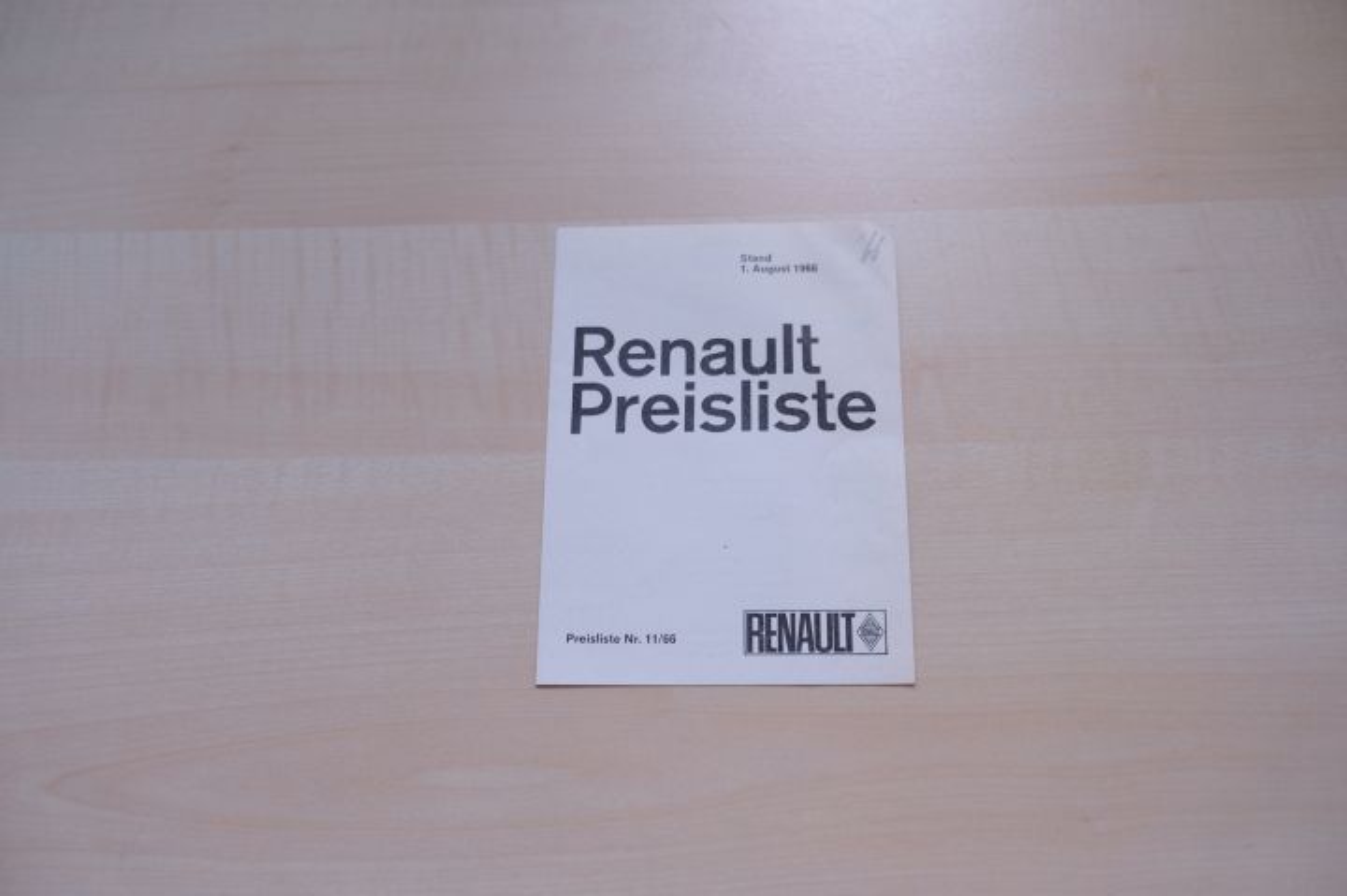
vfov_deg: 31.1
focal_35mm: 43
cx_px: 674
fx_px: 1608
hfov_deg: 45.5
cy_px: 448
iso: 320
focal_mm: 28.9
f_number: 3.2
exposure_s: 1/60
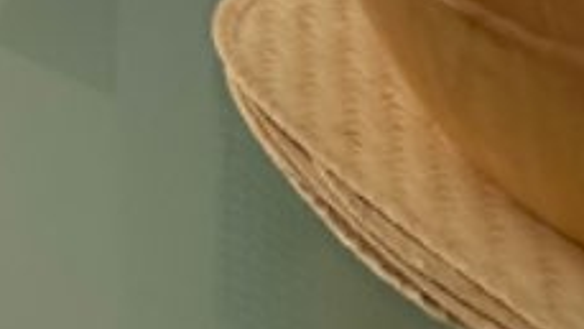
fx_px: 1549
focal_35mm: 100
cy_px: -942
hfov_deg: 15.3
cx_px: -704
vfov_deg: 8.1
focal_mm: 2.22
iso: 40
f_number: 2.2
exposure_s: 1/295
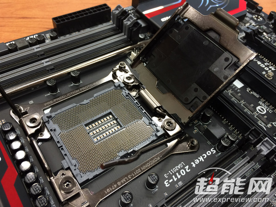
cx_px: 138
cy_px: 104
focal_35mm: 30
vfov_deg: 46.8
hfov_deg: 60.0
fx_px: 239
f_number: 2.2
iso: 100
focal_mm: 4.12
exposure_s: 1/30
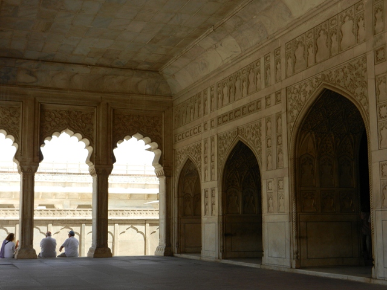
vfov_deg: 27.5
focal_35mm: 53
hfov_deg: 36.2
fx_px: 593
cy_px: 145
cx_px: 194
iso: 160
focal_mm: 9.4
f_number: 4.4
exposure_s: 1/400
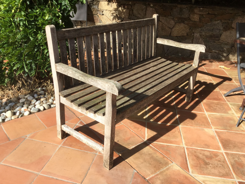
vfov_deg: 44.2
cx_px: 119
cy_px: 90
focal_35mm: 32
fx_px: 227
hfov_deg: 56.8
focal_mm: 3.3
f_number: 2.4
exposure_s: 1/554
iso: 25
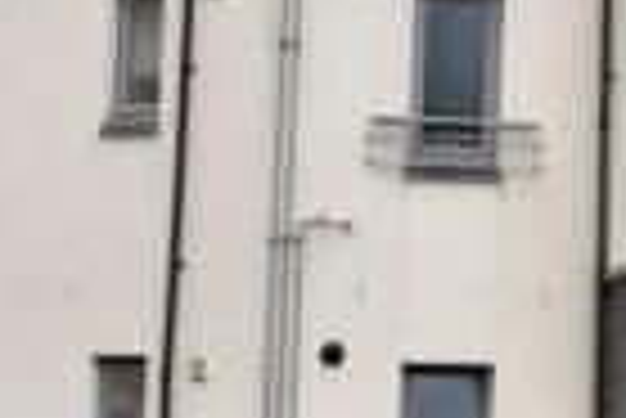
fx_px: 2826
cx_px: 745
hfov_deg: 12.4
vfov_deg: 8.4
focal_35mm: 162
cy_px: -74
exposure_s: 1/640
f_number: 4.5
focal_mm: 23
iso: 100
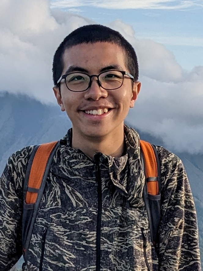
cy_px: 136
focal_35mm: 27
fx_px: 211
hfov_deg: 51.4
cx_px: 102
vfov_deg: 65.3
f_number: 1.73
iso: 72
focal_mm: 4.38
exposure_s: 1/1565
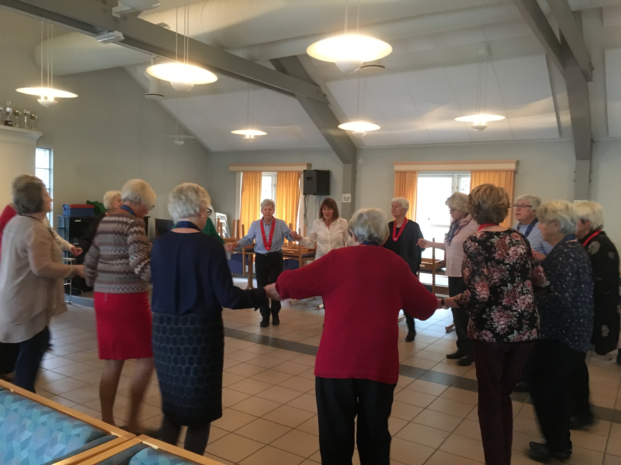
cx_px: 310
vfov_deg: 48.2
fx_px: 520
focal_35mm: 29
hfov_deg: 61.7
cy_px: 232
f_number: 2.2
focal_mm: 4.15
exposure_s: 1/17
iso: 250
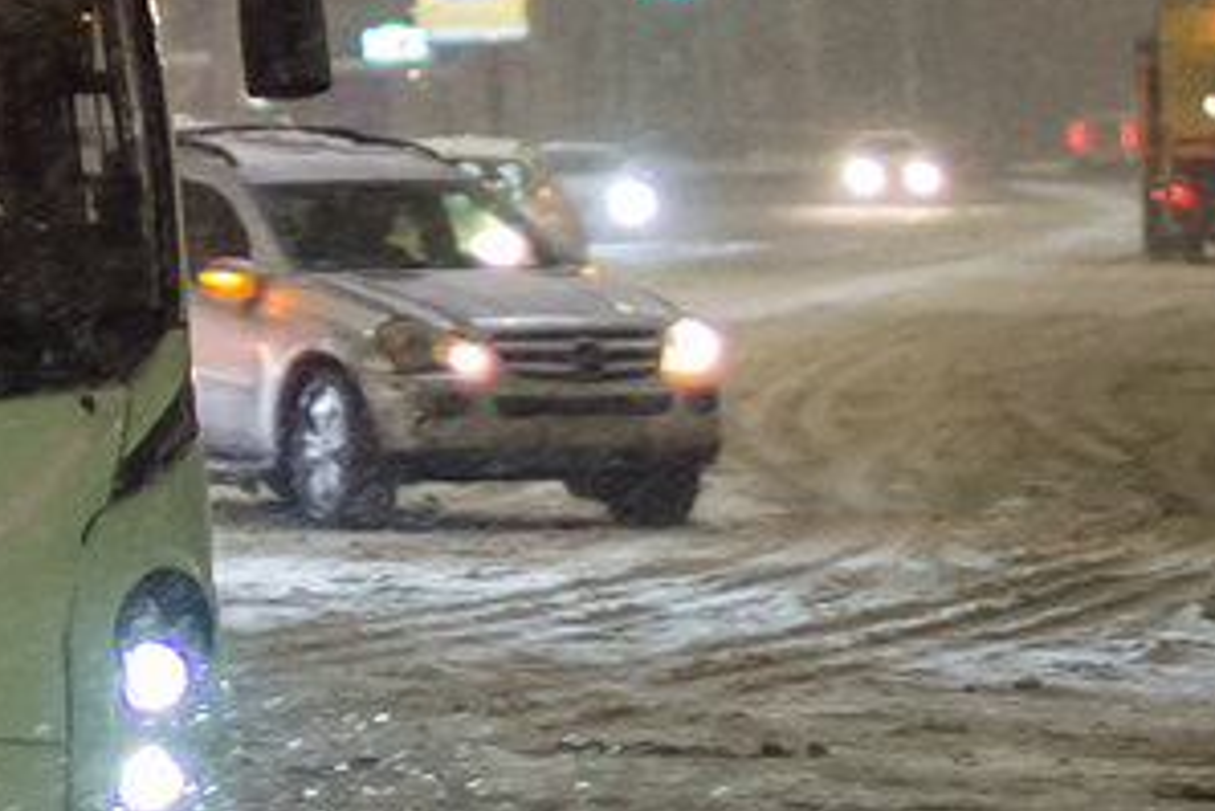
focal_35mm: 352
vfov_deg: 3.9
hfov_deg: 5.8
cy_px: -279
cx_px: -758
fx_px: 11885
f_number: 1.8
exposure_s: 1/160
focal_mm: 50
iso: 800
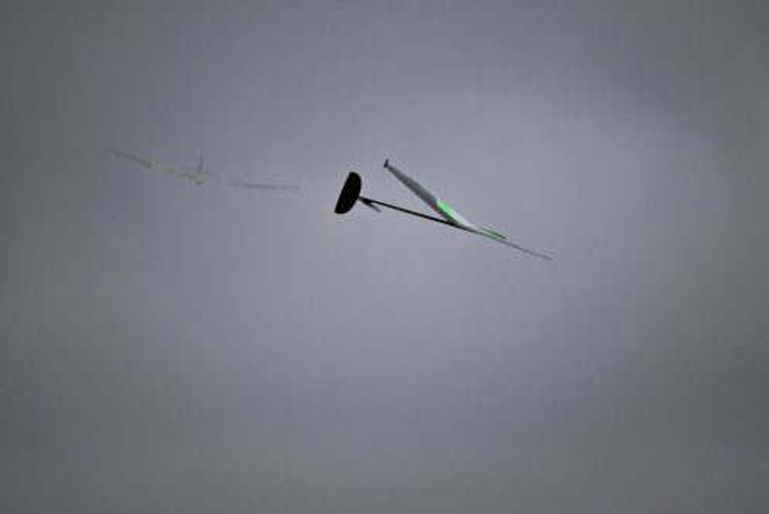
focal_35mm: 400
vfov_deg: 3.4
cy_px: 257
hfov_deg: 5.2
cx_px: 384
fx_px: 8549
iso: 1250
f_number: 6.3
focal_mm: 400
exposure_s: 1/2500
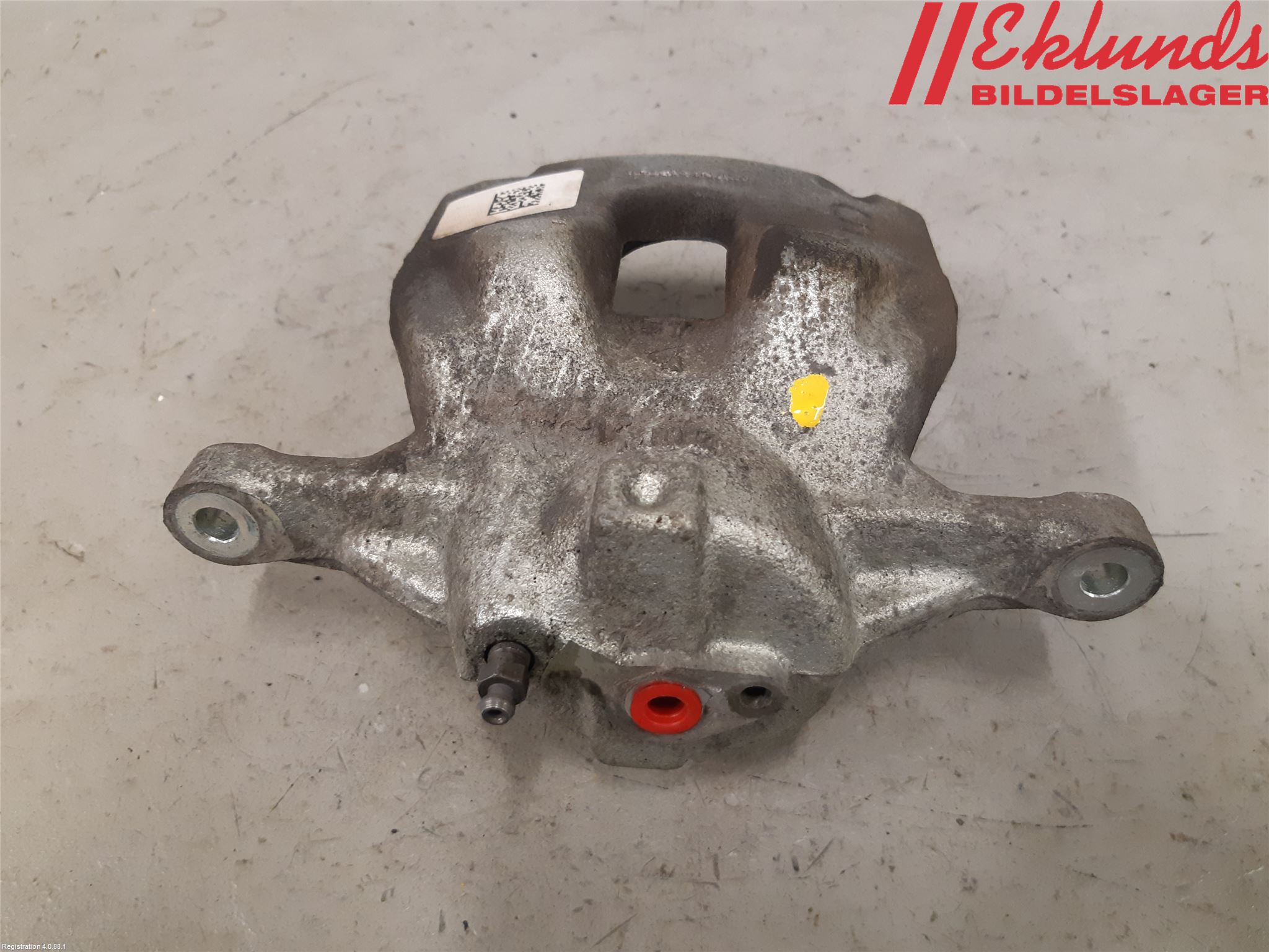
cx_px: 634
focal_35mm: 26
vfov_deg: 53.1
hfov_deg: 67.3
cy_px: 476
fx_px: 953
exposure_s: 1/50
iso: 200
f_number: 1.7
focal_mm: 3.93
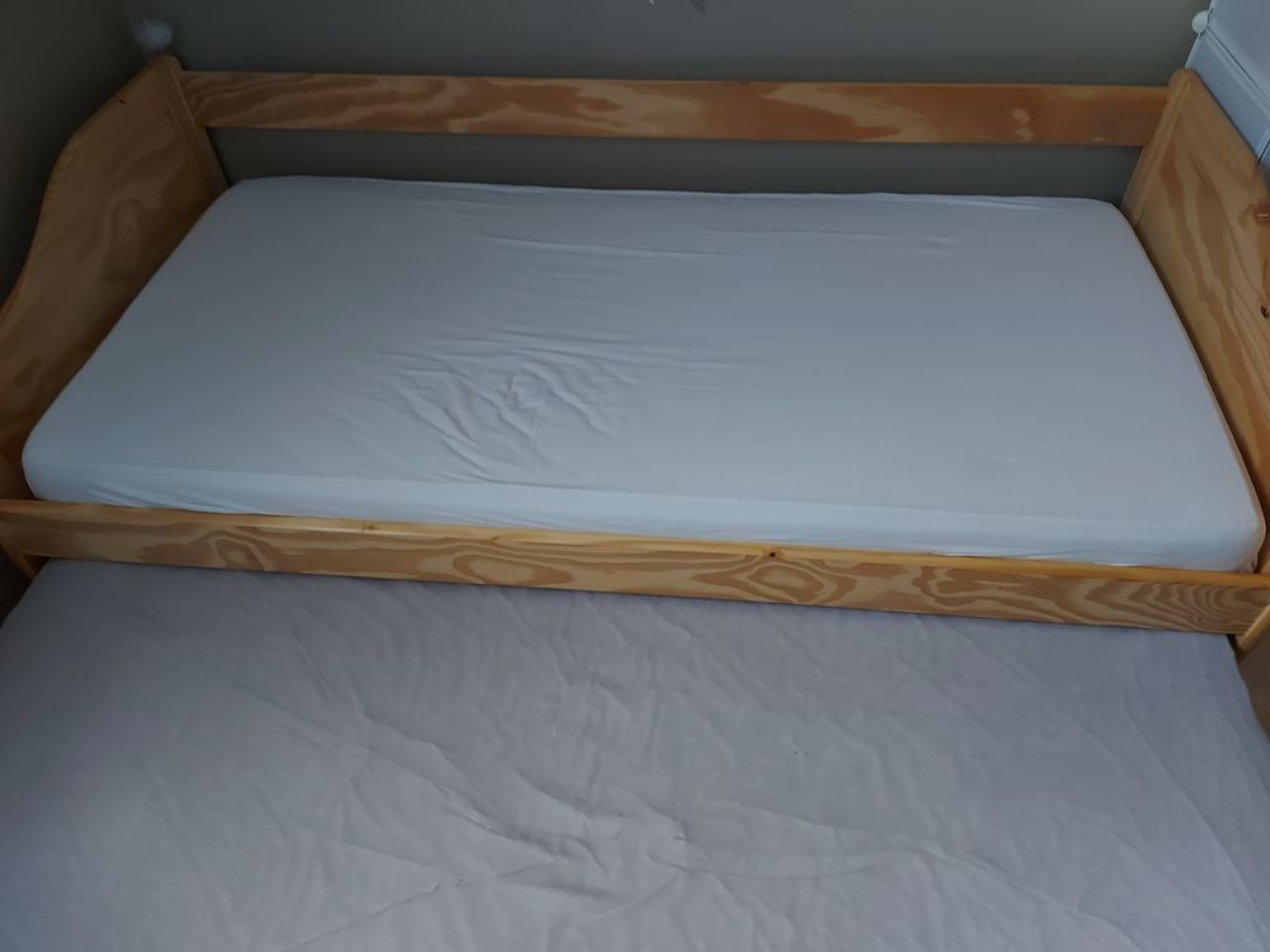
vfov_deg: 56.8
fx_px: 881
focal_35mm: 24
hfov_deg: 71.6
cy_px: 476
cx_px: 635
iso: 250
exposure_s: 1/25
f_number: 1.8
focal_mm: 5.23
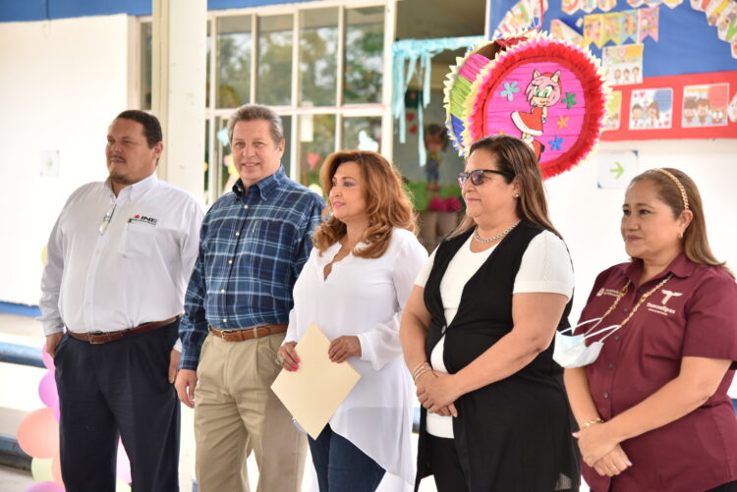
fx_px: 1598
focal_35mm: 78
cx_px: 368
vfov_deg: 17.5
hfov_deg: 26.0
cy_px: 246
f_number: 4
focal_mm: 78
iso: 640
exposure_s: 1/1000
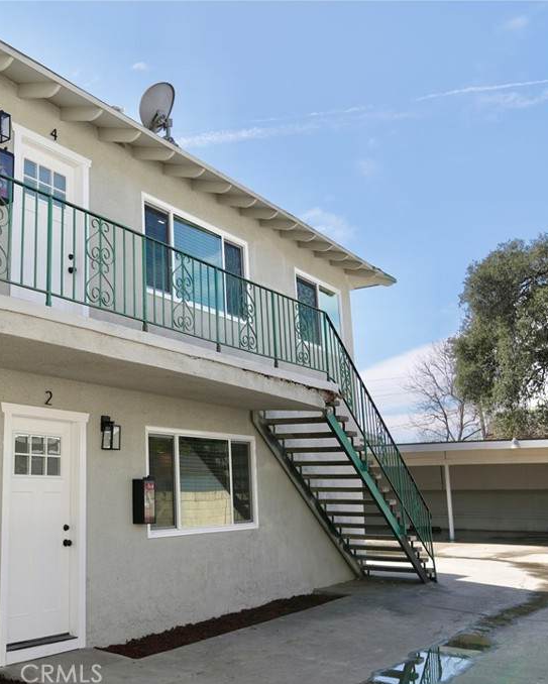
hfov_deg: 40.3
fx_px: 689
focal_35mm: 34
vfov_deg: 52.8
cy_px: 344
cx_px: 61
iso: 100
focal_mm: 16
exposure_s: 1/640
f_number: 4.5
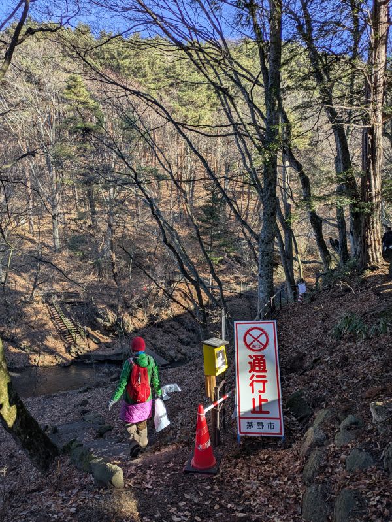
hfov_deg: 54.9
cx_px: 196
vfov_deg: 69.4
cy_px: 261
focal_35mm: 25
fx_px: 377
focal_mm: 5.43
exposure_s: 1/522
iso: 45
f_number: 1.89
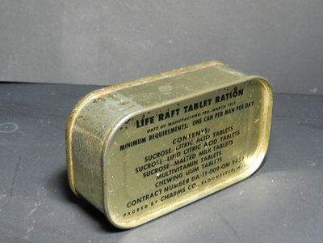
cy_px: 122
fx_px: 560
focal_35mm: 60
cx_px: 162
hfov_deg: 32.2
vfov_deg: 24.4
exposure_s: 1/8
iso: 400
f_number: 4.6
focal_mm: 10.7
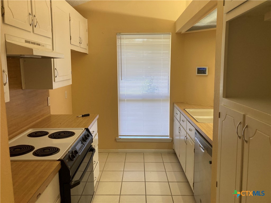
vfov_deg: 49.7
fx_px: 219
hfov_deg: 63.4
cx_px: 136
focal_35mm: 28
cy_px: 102
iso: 80
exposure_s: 1/60
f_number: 1.8
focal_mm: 3.99
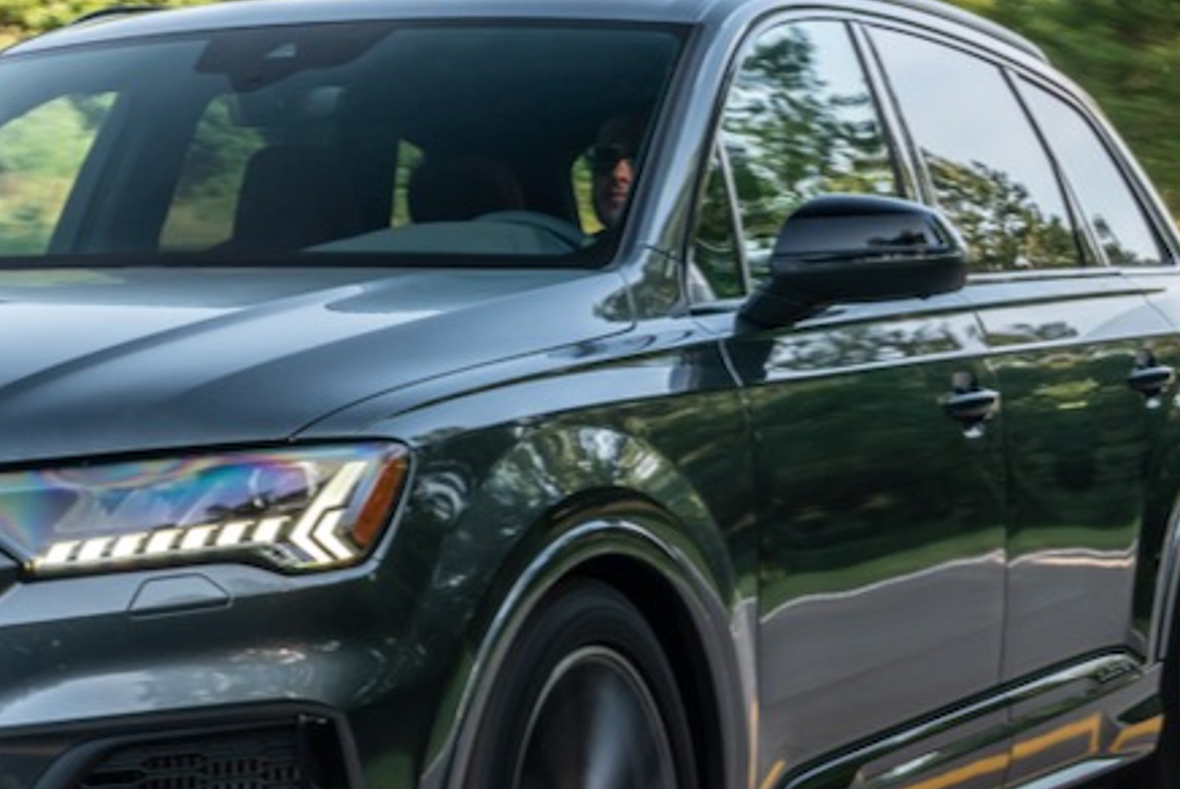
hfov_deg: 18.8
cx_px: 116
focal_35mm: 107
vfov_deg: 12.8
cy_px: 503
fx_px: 3509
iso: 100
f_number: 10
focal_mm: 39
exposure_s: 1/20
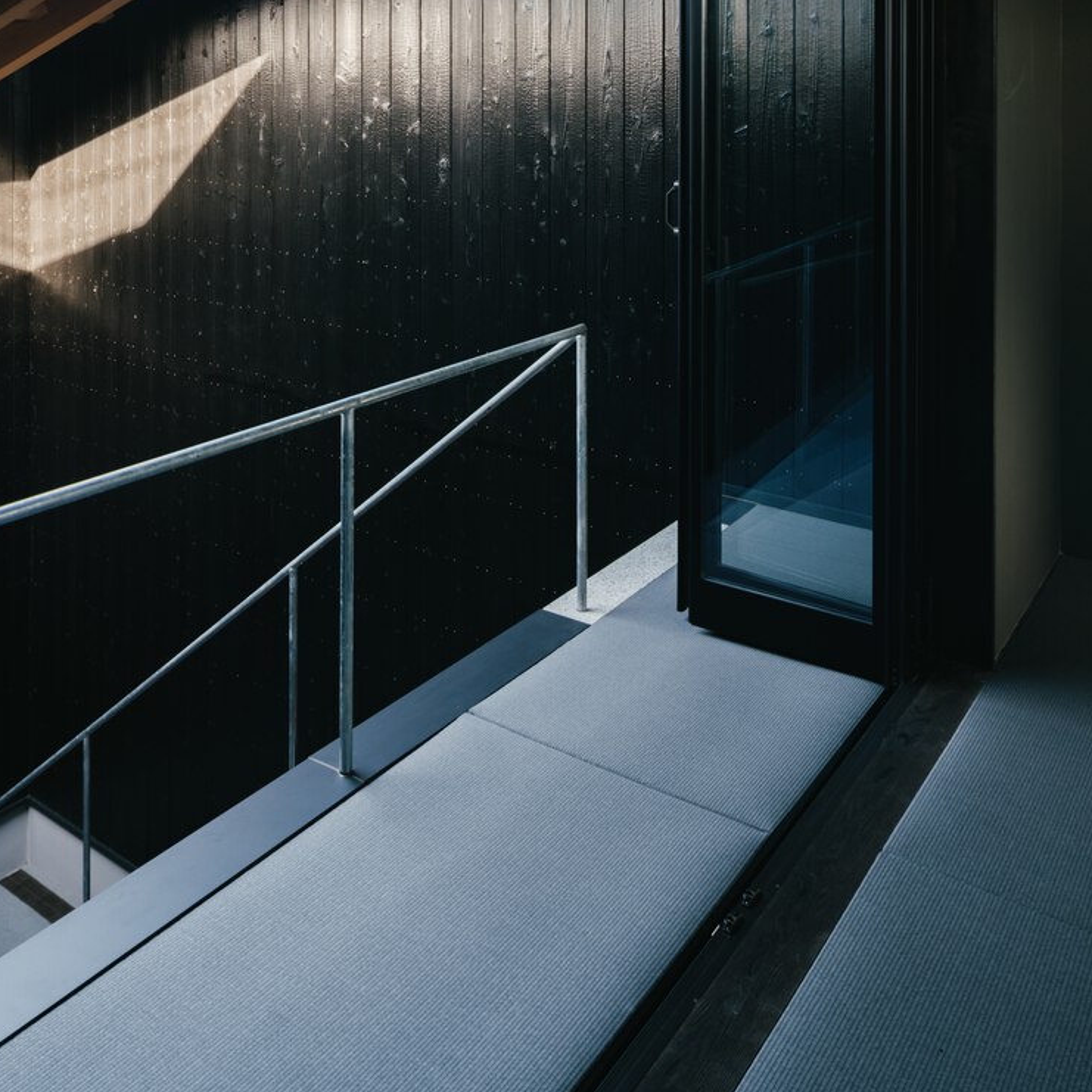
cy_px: 455
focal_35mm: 31
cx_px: 215
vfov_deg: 52.3
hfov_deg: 49.4
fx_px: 1106
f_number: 10
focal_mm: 17
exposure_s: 1/60
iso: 320
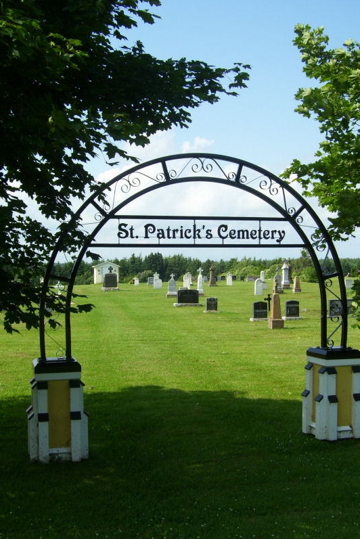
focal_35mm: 48
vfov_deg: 41.1
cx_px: 169
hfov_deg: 28.1
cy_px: 269
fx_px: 719
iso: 80
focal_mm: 7.6
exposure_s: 1/350
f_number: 5.6
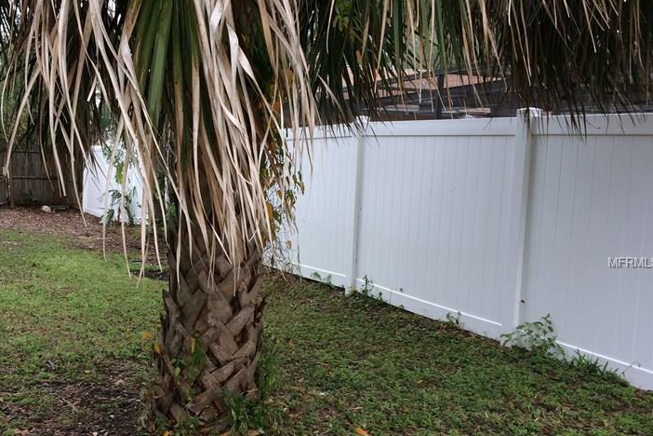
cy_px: 263
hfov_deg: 43.5
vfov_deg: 30.4
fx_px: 798
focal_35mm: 44
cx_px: 188
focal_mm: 4.15
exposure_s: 1/120
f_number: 2.2
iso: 40
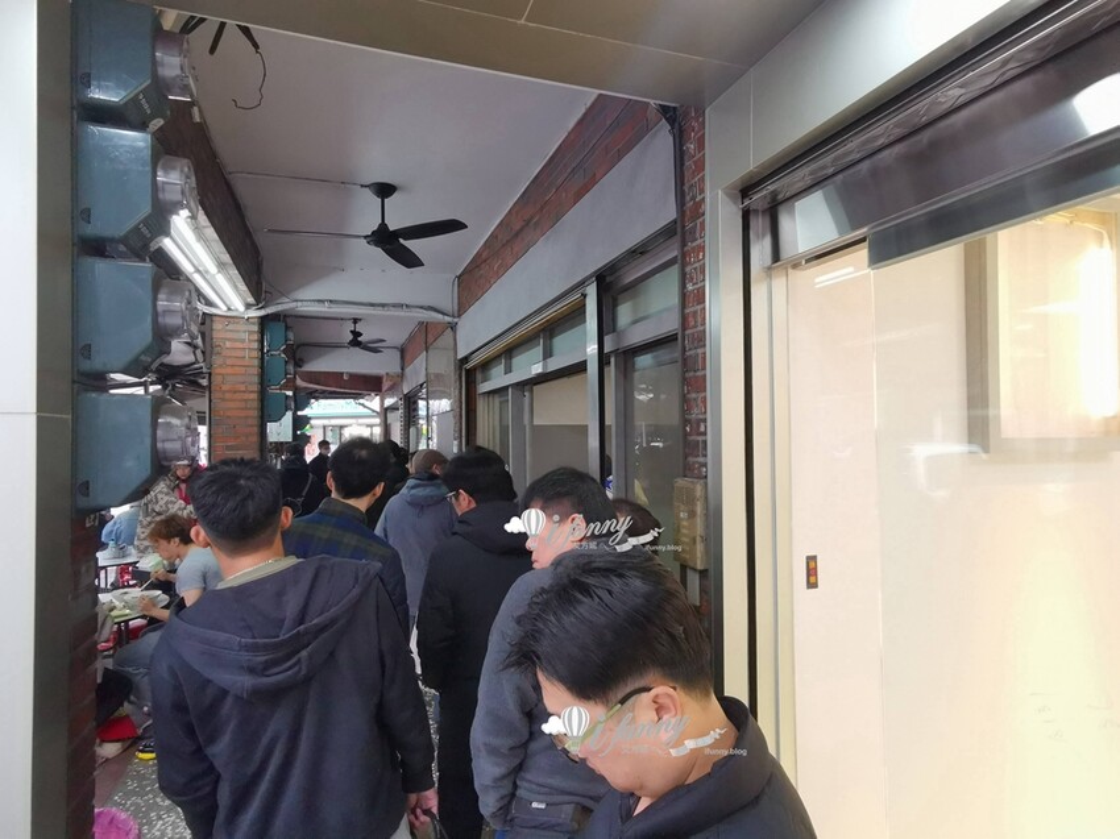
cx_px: 560
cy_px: 420
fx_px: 647
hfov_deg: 81.8
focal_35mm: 20
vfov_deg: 65.9
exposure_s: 1/120
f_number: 2.2
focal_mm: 2.35
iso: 320
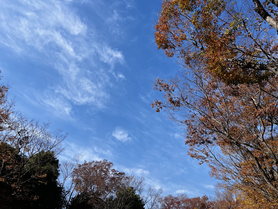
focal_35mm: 26
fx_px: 209
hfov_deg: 67.3
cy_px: 104
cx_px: 139
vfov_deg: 53.1
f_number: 1.6
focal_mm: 5.1
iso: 50
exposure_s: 1/2410
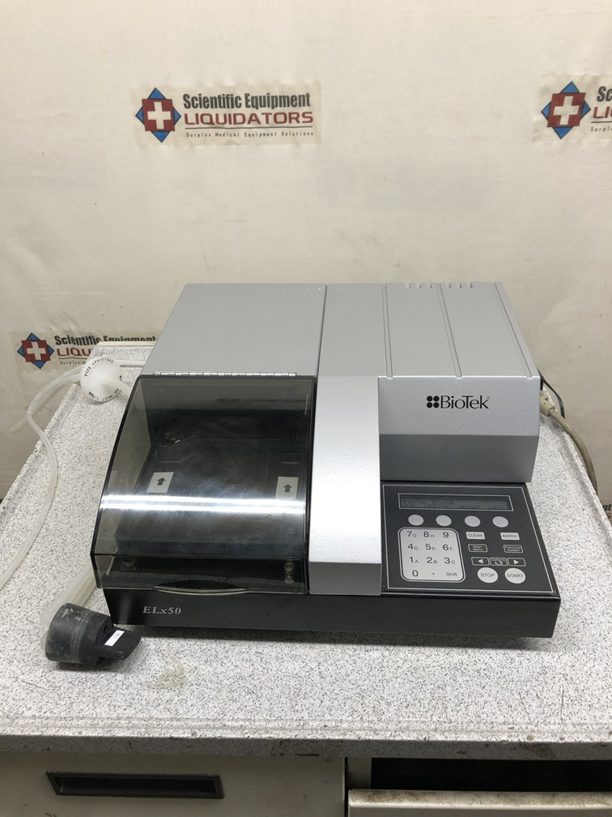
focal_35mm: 28
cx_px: 306
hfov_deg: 49.7
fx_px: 660
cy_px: 408
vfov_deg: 63.4
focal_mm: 3.99
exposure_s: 1/30
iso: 20
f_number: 1.8
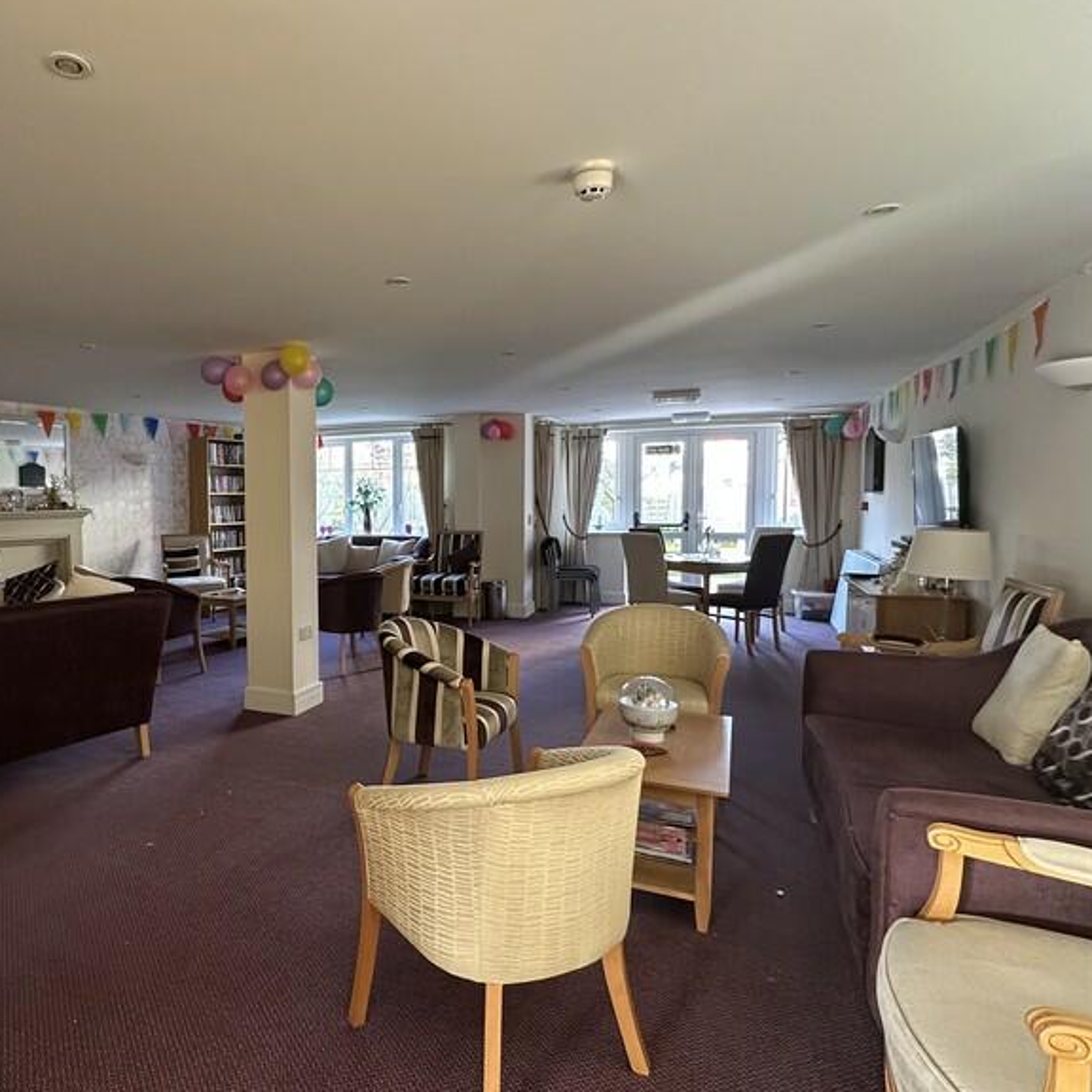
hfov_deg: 66.7
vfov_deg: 69.6
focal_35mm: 22
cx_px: 322
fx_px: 785
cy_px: 550
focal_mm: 2.22
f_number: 2.2
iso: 320
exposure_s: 1/50
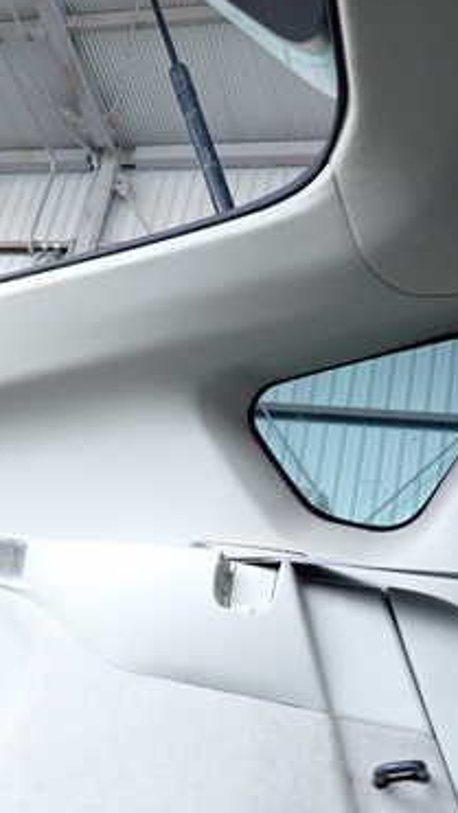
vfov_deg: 46.4
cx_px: 162
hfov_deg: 27.0
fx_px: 949
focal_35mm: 44
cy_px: 430
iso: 400
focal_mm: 4.5
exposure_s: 1/125
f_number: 2
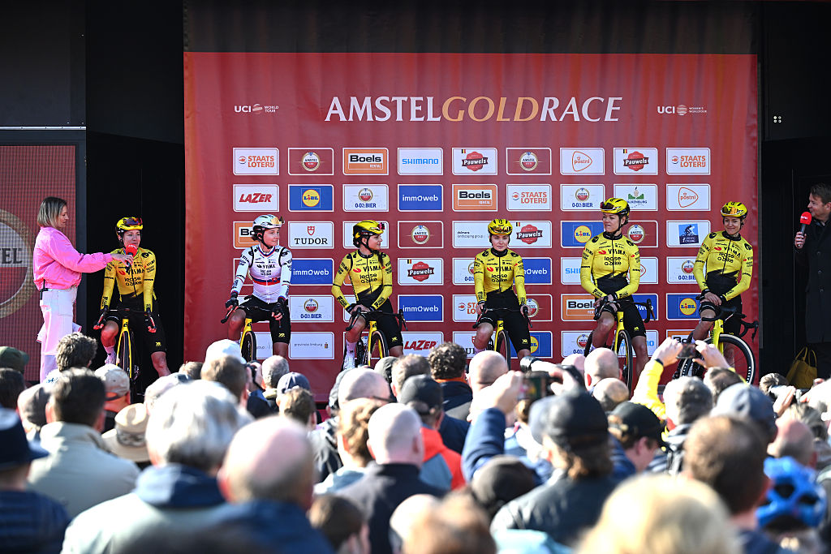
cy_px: 277
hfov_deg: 19.5
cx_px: 416
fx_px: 2424
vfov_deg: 13.0
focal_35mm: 105
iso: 640
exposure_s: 1/1600
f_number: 3.5
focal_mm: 105
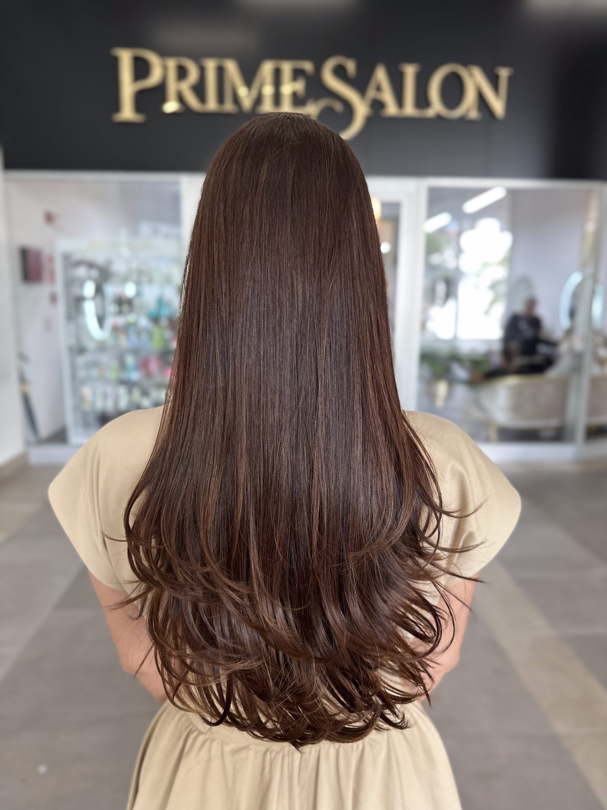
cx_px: 304
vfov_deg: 71.6
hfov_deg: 56.8
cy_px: 405
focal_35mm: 24
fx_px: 561
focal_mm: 6.86
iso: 200
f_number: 1.78
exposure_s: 1/120
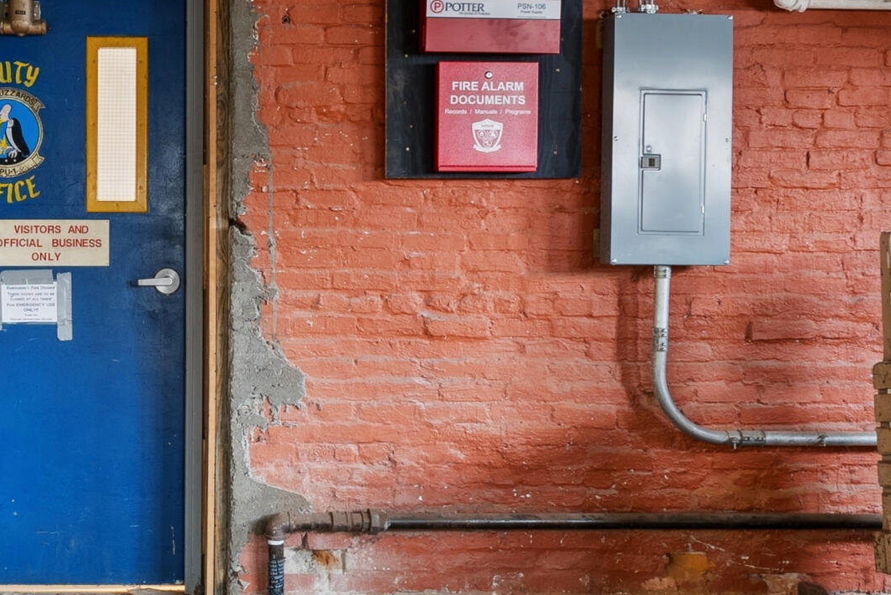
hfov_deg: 30.1
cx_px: 59
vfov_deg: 21.4
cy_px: 271
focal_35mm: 63
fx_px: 1570
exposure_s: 1/1.67
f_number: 7.1
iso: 250
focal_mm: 22.5
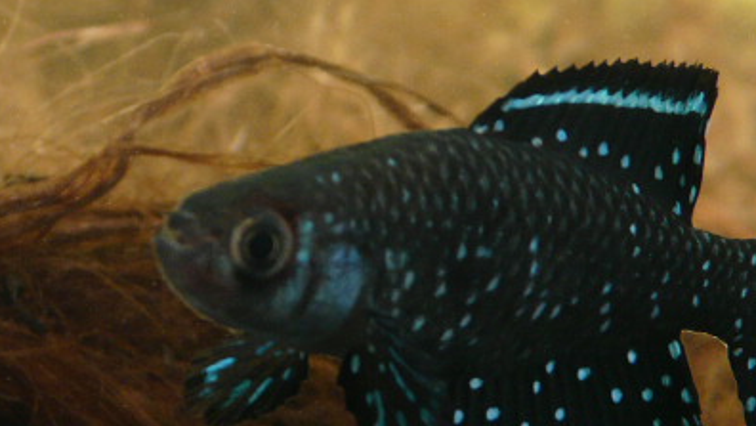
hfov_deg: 8.8
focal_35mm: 245
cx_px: 468
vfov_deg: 5.0
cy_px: 273
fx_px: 4913
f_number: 4
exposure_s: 1/50
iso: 125
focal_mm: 14.3
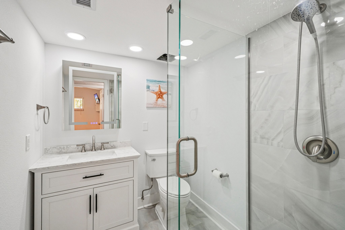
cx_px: 172
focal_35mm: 15
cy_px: 115
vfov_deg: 77.3
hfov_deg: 100.4
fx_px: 144
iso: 250
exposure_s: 1/30
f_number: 8
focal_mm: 10
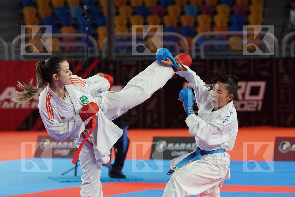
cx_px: 148
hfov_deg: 11.4
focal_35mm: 180
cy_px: 98
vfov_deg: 7.6
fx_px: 1475
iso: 3200
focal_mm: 120
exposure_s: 1/2000
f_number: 2.8
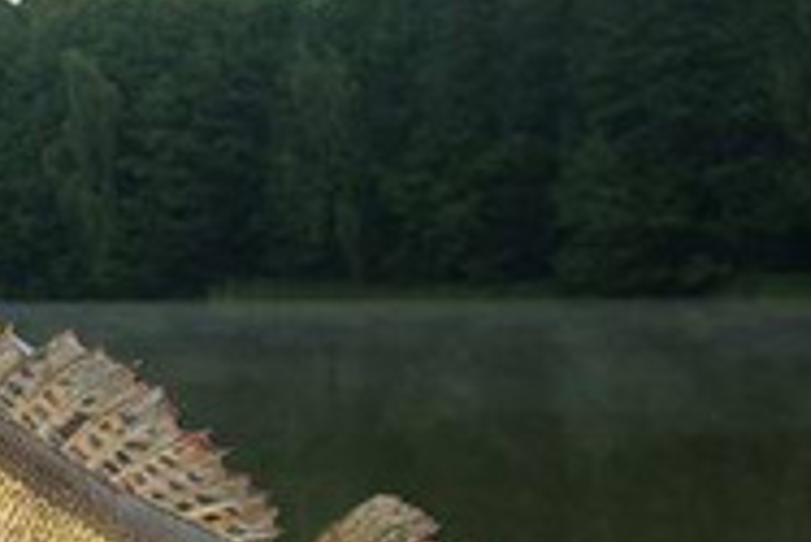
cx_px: 126
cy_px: 542
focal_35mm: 65
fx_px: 1465
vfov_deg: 20.3
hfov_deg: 30.0
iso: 80
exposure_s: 1/120
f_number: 1.5
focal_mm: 4.3
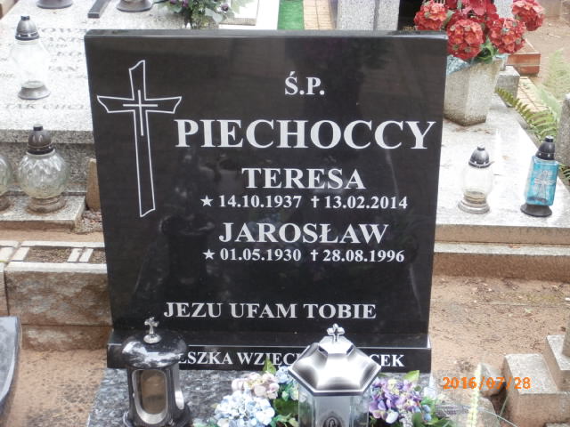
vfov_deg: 25.7
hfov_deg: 33.8
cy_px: 214
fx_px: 939
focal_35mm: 57
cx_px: 285
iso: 125
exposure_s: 1/50
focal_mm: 10.11
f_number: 4.5
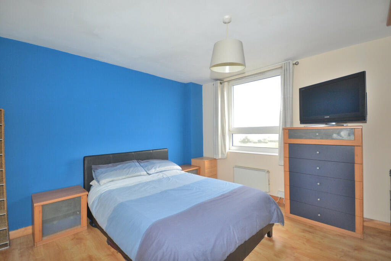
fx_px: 163
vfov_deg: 77.3
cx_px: 196
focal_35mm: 15
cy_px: 130
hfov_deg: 100.4
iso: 900
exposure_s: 1/60
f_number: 4
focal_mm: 10
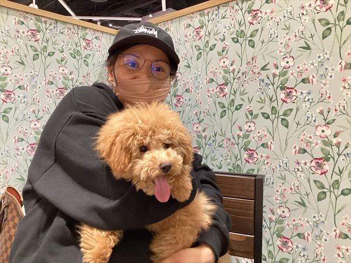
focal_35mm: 31
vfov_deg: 45.4
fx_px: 314
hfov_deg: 58.4
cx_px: 176
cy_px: 132
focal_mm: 3.3
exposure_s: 1/60
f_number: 2.4
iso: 250
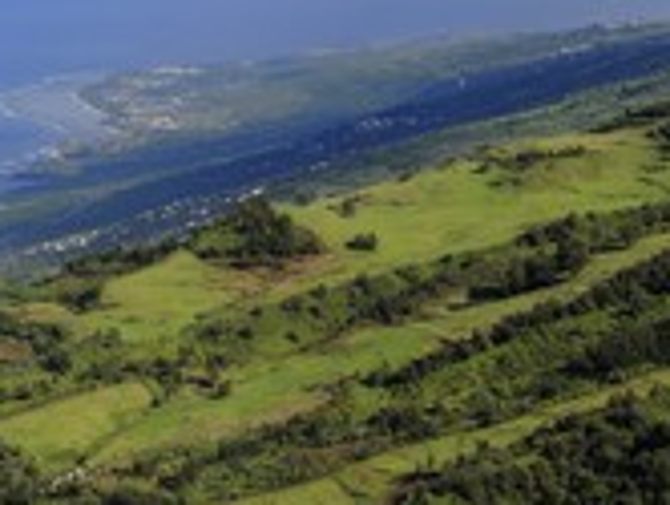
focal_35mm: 136
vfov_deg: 10.9
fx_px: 2636
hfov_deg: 14.4
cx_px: 170
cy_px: 303
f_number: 9
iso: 800
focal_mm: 56
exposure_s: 1/1250
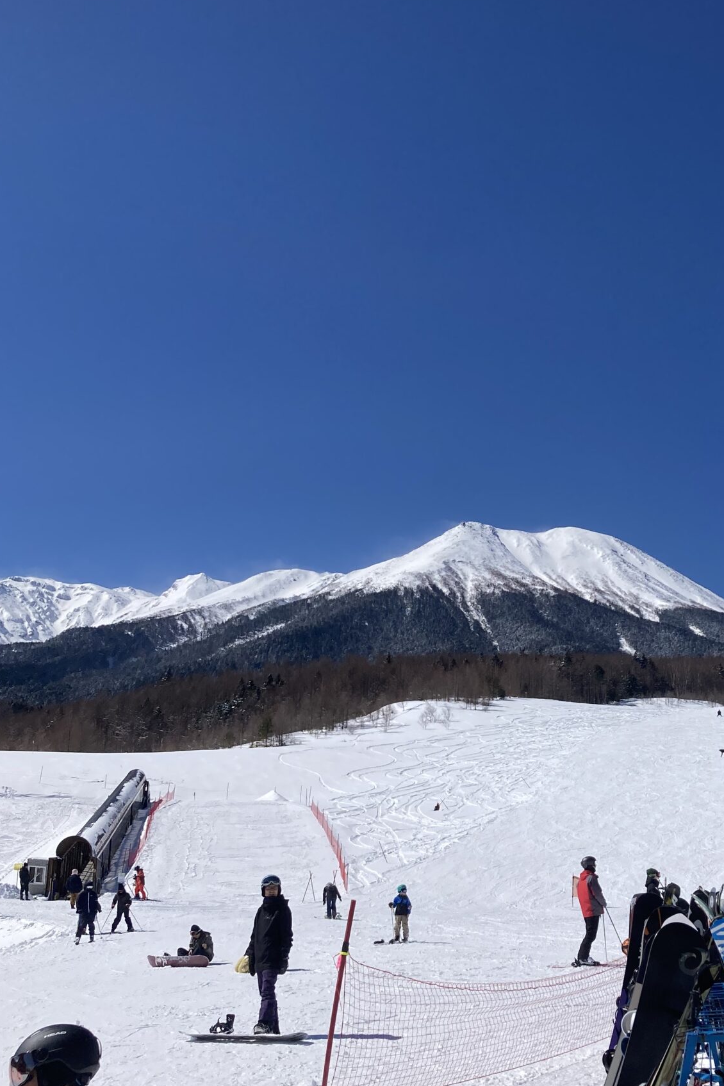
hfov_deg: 30.0
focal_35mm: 44
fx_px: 1327
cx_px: 555
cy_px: 586
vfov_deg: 44.5
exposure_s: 1/6024
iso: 20
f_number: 1.8
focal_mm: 3.99
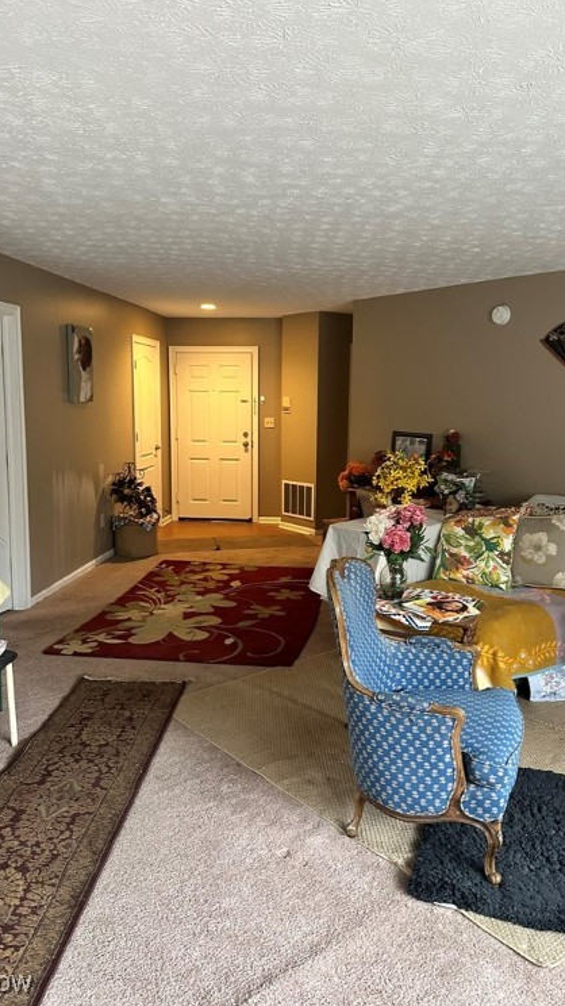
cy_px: 492
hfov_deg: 42.9
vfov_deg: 69.9
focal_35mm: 27
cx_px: 288
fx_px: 720
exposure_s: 1/60
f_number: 1.78
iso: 400
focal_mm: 6.86
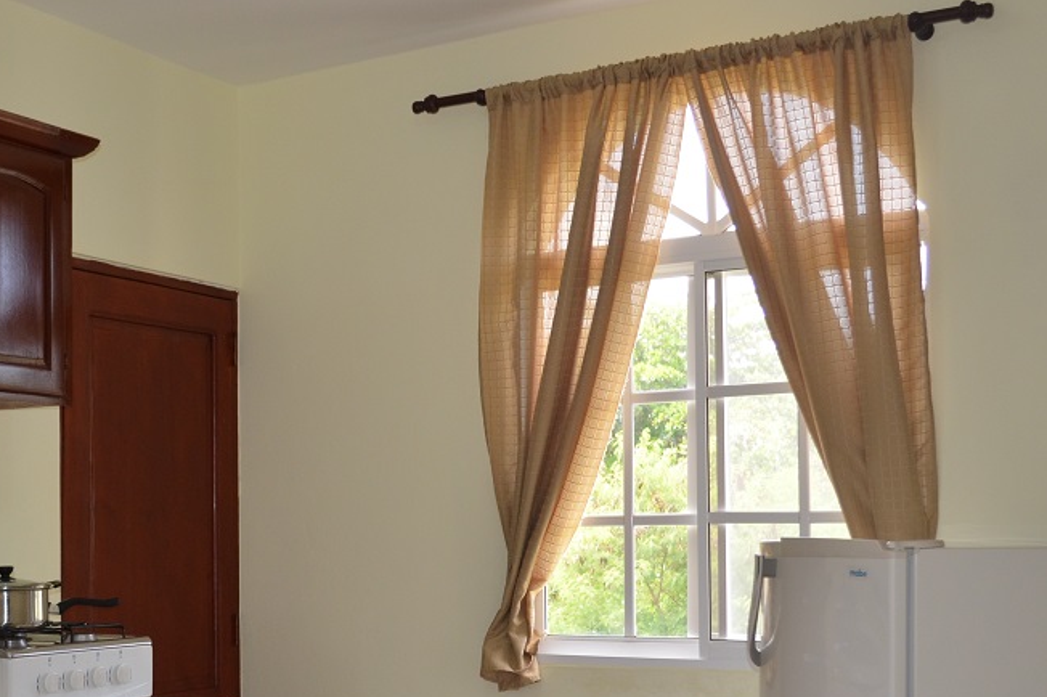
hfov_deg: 41.3
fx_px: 1337
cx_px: 246
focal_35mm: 46
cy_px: 405
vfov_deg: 29.2
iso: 400
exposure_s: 1/125
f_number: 3.8
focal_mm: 20
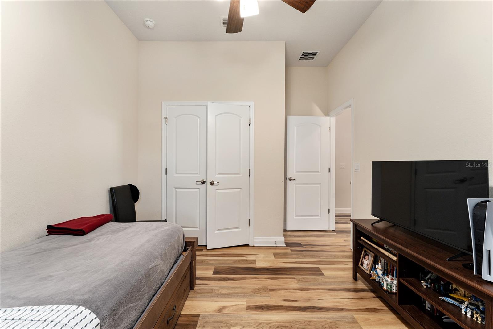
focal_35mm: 14
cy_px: 164
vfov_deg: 81.2
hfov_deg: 104.3
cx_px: 246
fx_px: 192
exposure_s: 1/8
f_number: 8
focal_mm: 14
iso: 500
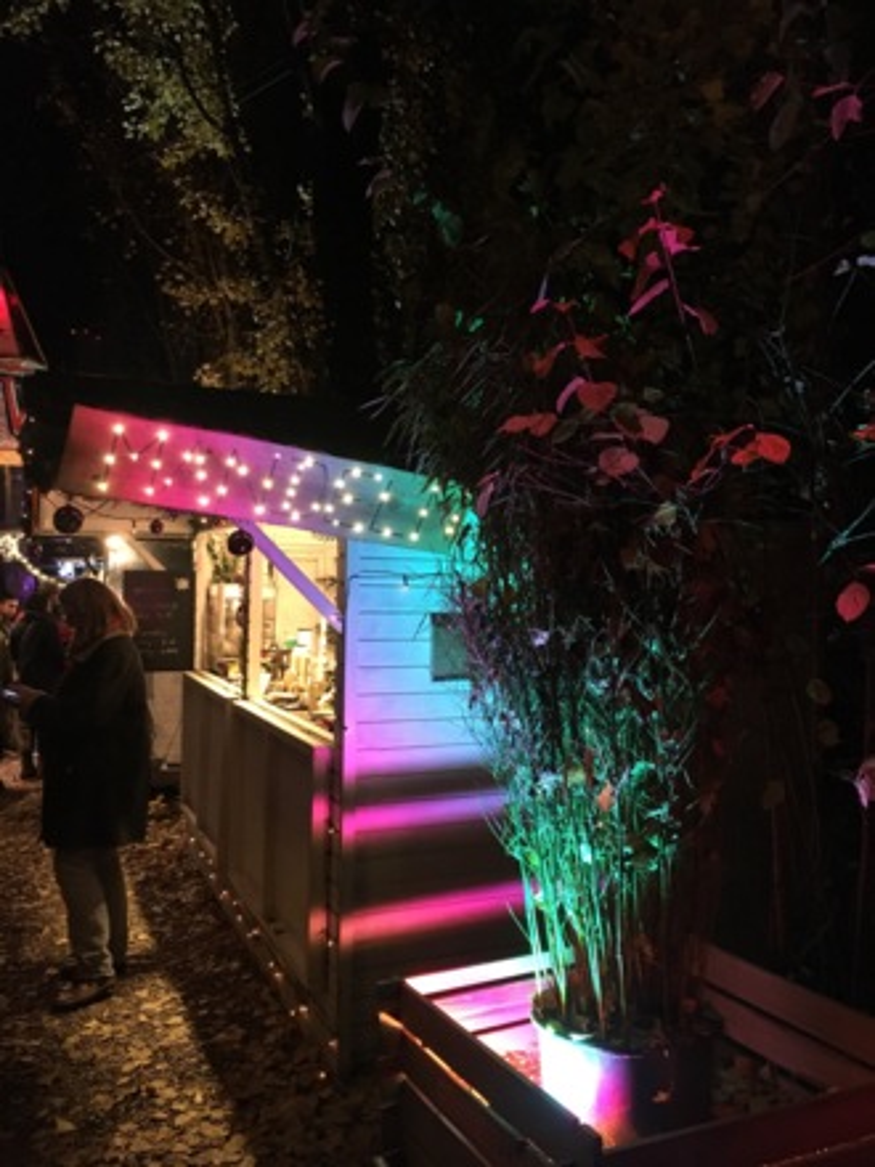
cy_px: 584
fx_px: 977
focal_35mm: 29
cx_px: 438
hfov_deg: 48.2
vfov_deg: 61.7
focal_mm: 4.15
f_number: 2.2
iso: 200
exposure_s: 1/17
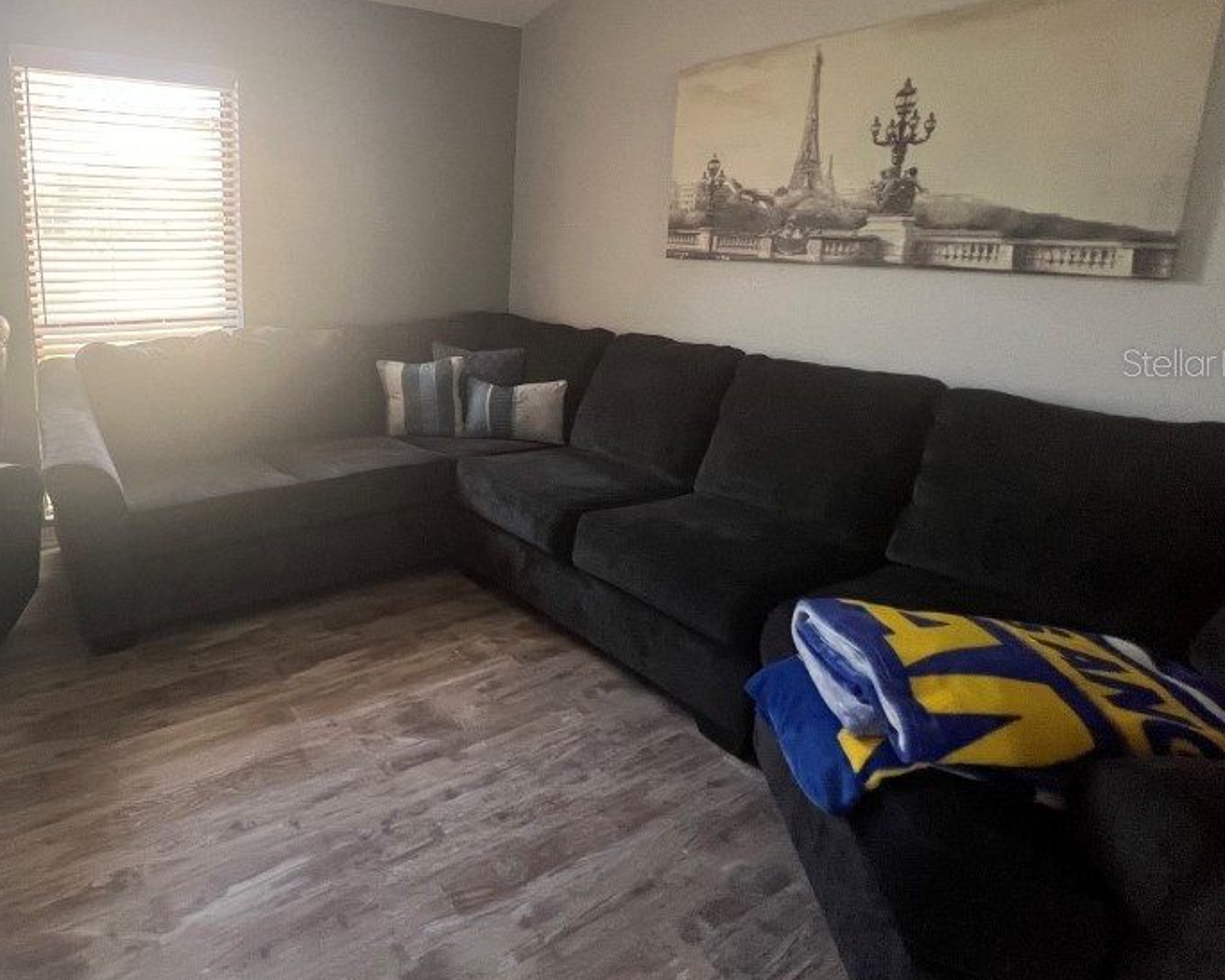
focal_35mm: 19
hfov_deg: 79.5
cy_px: 362
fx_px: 689
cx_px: 374
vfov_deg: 69.6
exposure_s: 1/60
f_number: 1.8
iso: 200
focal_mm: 1.57
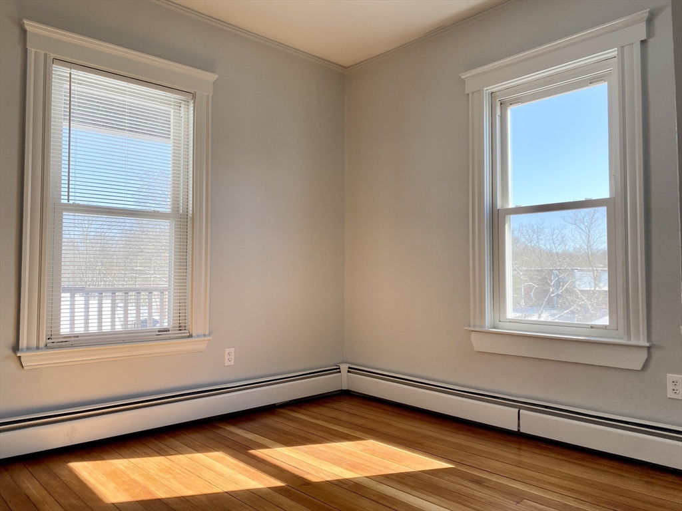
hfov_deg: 67.3
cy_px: 256
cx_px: 341
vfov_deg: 53.1
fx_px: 512
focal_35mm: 26
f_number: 1.8
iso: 32
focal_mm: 4.25
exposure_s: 1/252
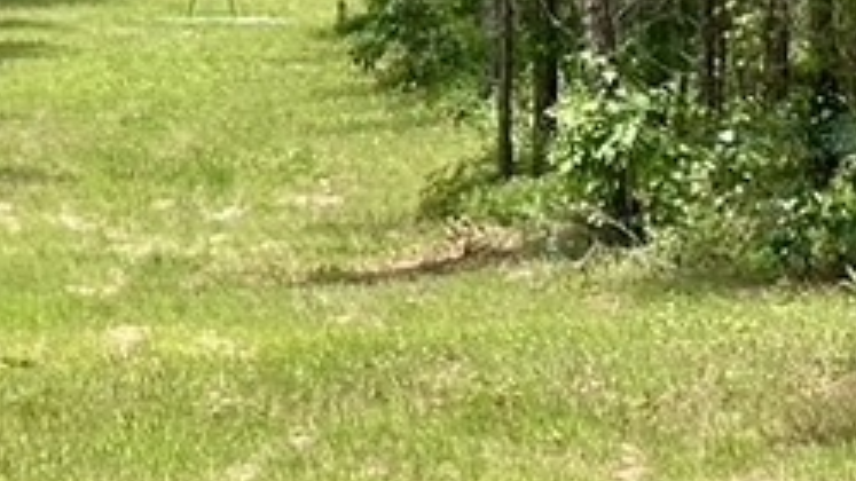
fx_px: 4879
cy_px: -100
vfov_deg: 5.6
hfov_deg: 9.7
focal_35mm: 215
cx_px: -512
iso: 64
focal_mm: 6.86
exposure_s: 1/1395
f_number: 1.78
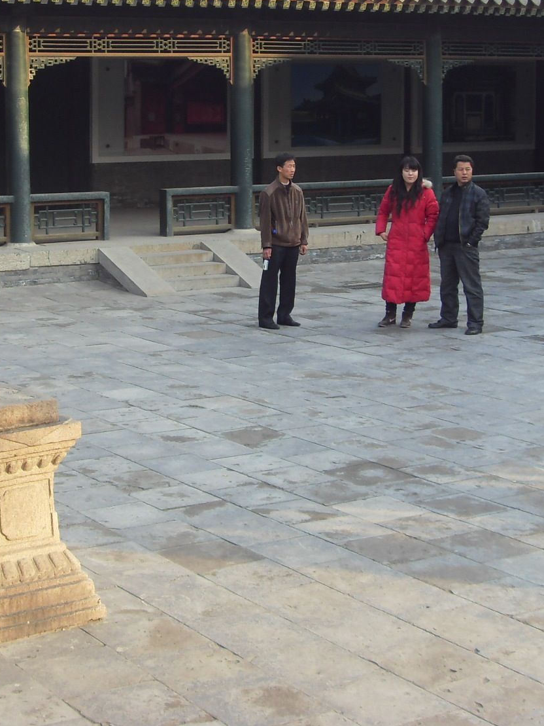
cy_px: 234
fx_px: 1508
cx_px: 80
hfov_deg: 20.1
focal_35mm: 72
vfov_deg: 26.9
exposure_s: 1/180
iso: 80
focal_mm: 6.6
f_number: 3.5
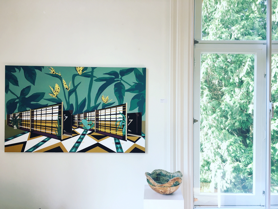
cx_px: 139
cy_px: 104
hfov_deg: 61.7
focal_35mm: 29
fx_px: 233
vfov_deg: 48.2
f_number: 2.2
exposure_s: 1/33
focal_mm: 4.15
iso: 25
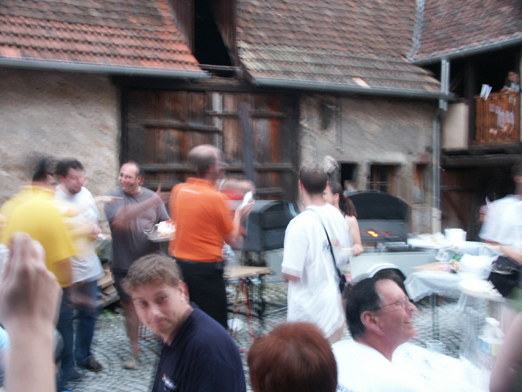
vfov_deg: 39.7
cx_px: 261
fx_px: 543
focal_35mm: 36
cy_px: 196
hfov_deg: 51.4
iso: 200
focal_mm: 9.32
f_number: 2.8
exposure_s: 1/2
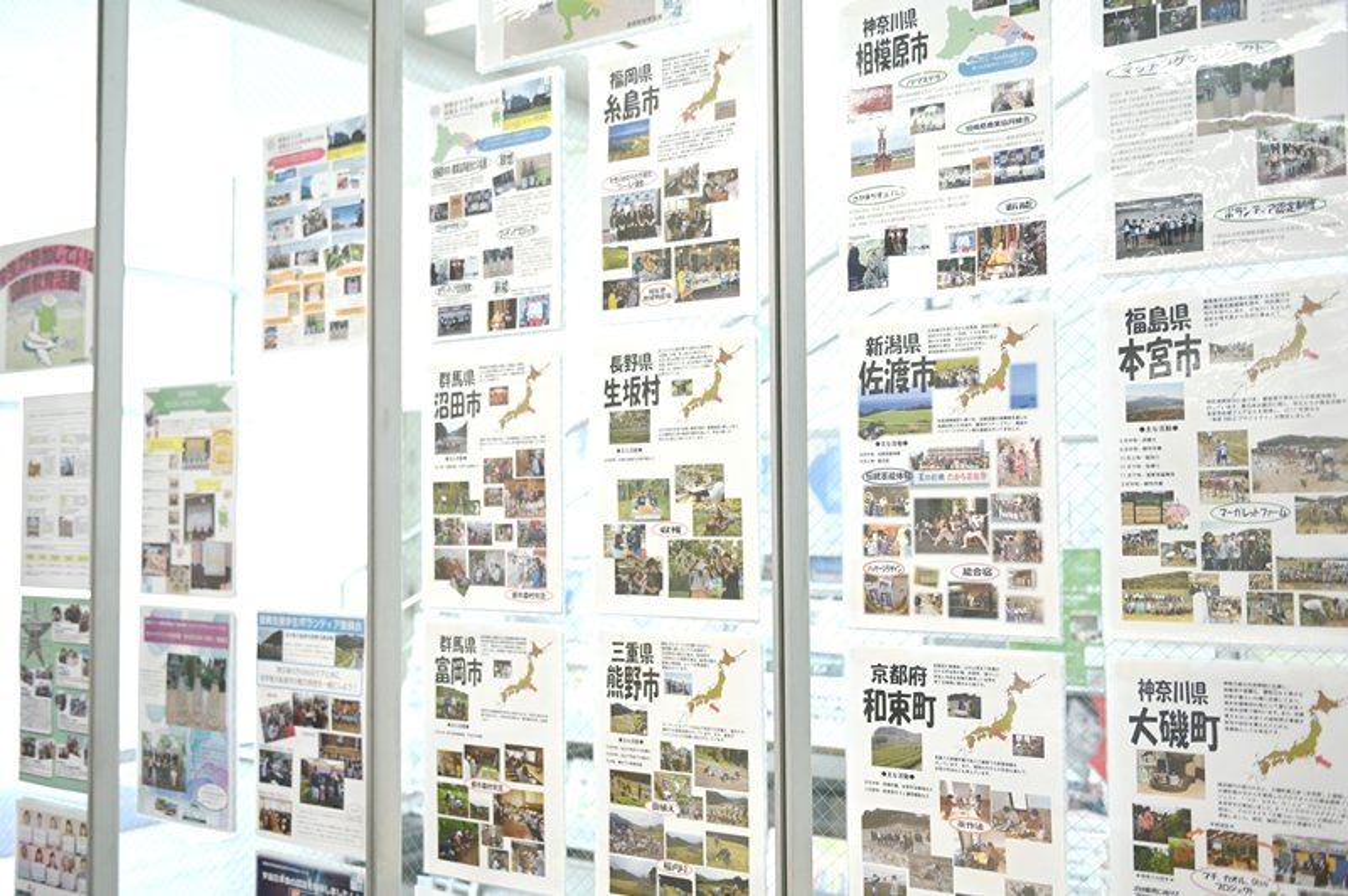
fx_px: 1347
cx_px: 674
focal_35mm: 36
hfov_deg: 53.2
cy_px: 448
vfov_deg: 36.8
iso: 640
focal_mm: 36
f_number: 3.2
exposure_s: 1/100
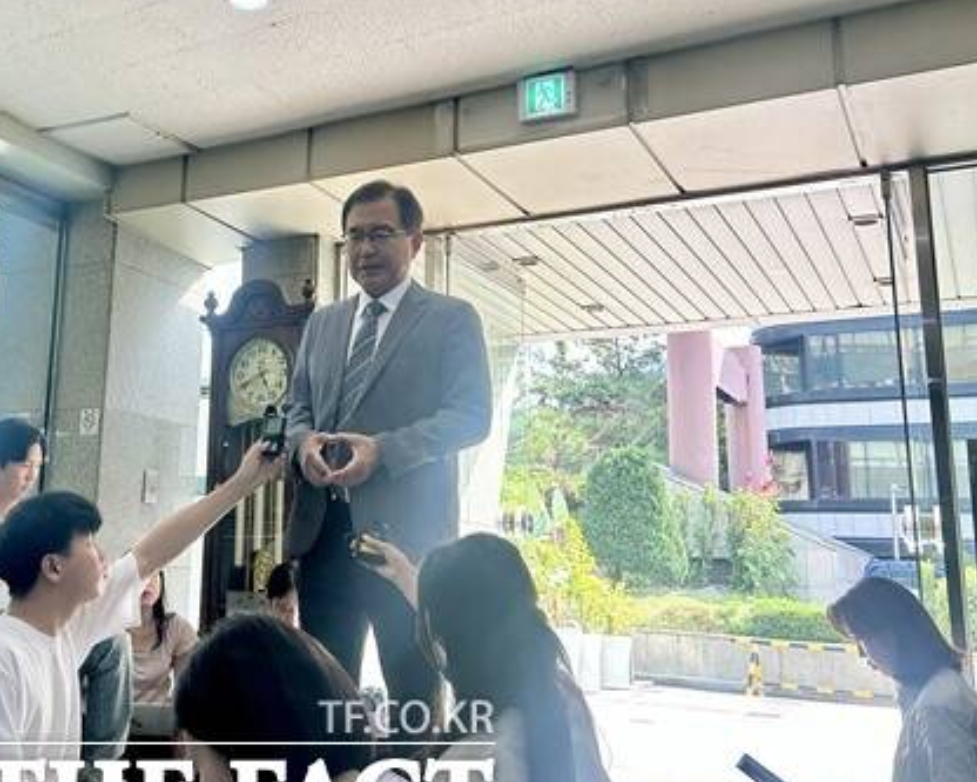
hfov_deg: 45.1
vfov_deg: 38.1
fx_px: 1128
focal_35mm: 39
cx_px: 235
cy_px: 315
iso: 40
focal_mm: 5.7
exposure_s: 1/228
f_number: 1.5
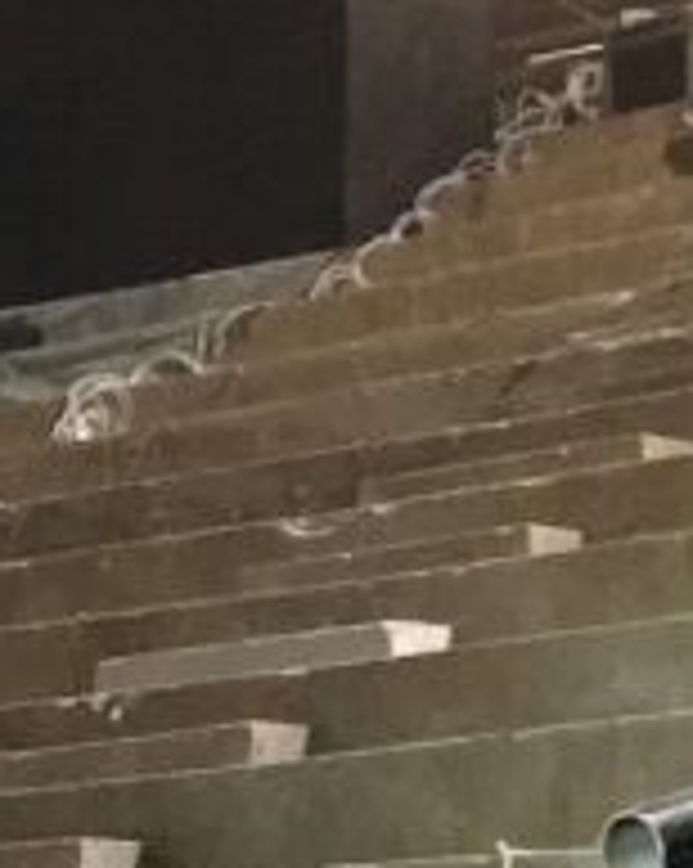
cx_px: -549
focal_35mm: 145
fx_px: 3723
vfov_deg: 12.8
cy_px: 1187
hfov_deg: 10.1
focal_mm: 3.99
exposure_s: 1/17
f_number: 1.8
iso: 320
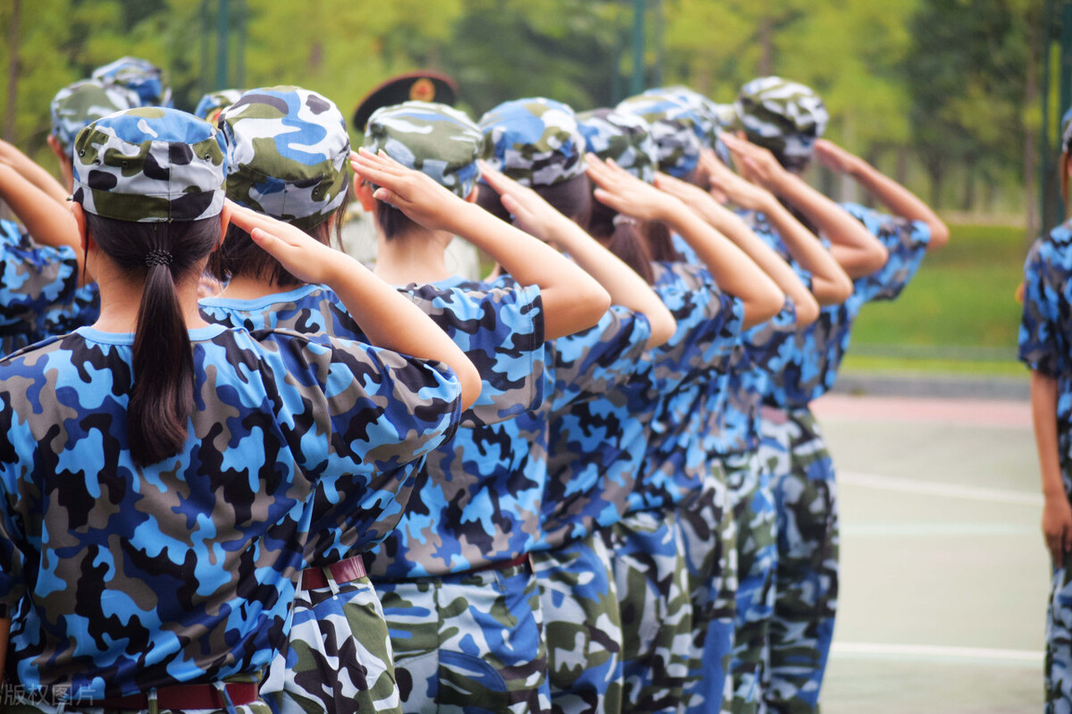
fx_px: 4107
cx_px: 536
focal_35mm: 138
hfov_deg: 14.9
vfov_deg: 9.9
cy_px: 357
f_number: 4.5
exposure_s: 1/320
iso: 800
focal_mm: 92
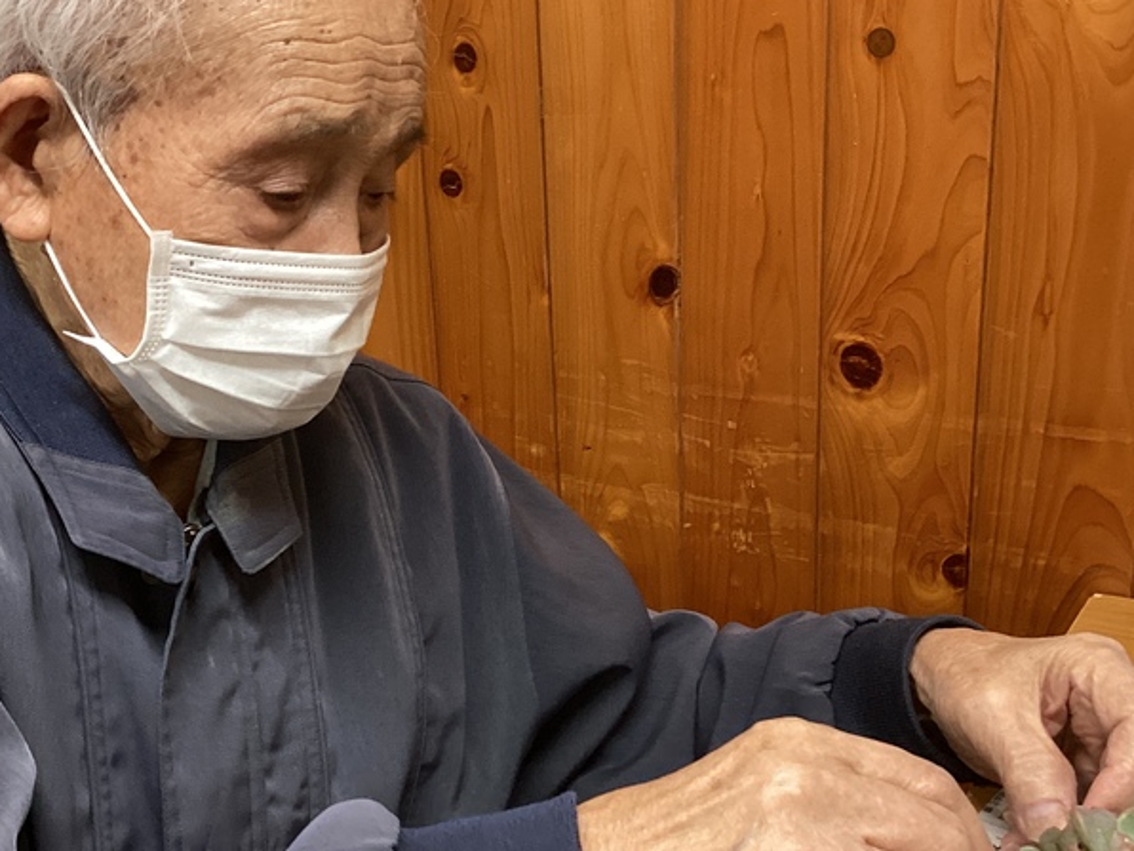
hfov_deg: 36.5
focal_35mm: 52
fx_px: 1703
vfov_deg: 27.9
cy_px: 529
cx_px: 396
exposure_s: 1/50
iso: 160
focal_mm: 3.3
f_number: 2.4
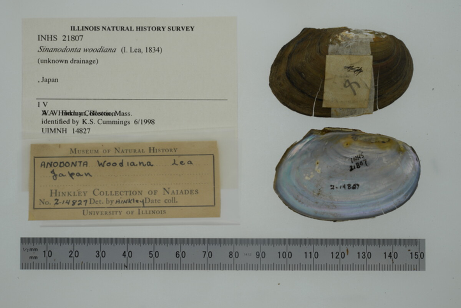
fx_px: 769
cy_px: 154
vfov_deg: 22.6
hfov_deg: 33.4
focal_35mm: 60
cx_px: 230
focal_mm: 60
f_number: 25
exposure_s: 1/40
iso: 100
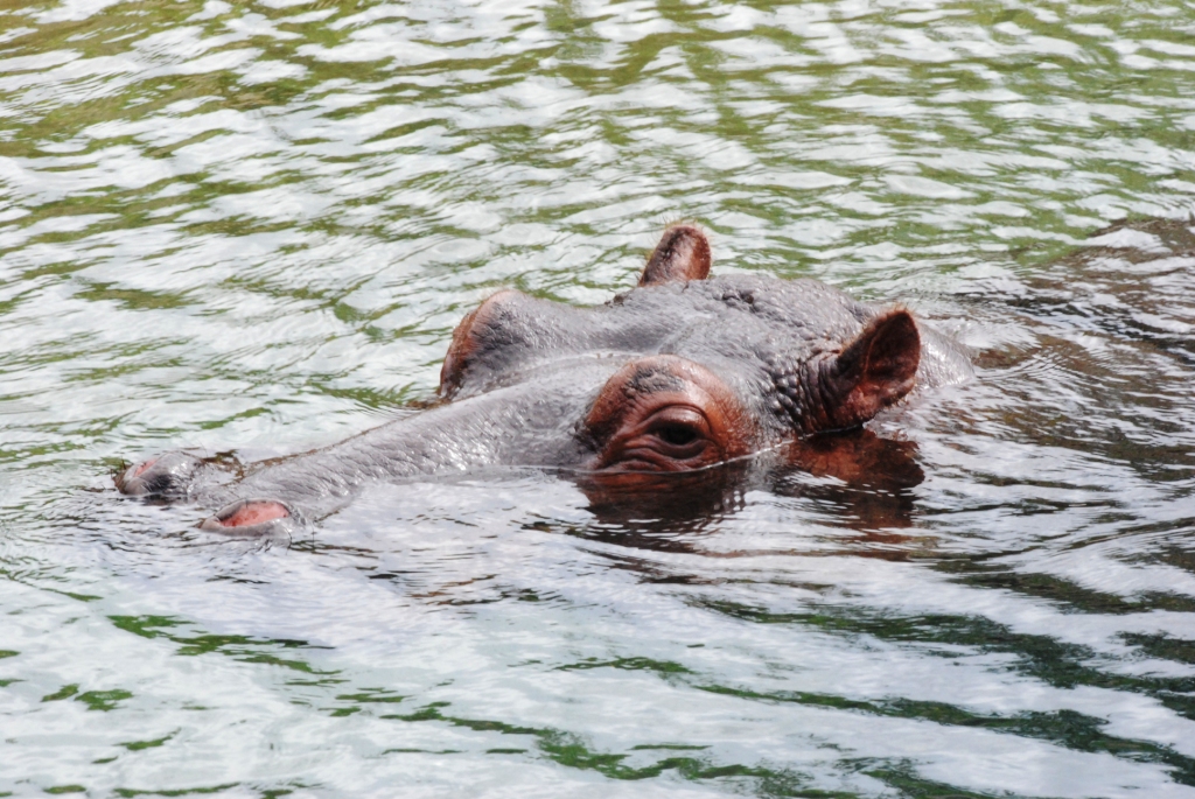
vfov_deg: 4.7
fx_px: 9719
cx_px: 598
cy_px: 400
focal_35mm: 292
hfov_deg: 7.0
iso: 1600
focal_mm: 195
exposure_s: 1/160
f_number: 18
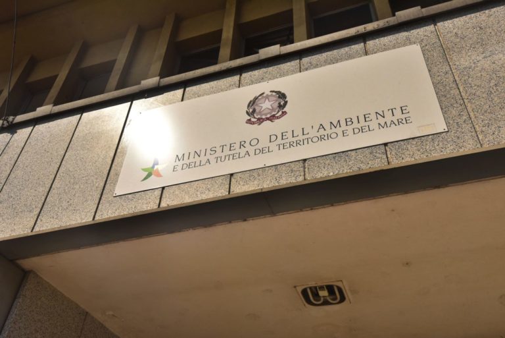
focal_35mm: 35
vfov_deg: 37.9
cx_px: 252
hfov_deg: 54.4
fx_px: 491
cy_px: 169
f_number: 16
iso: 400
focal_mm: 35
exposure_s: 1/640
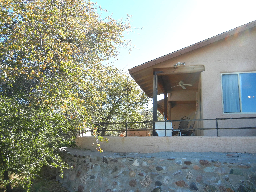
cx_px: 128
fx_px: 222
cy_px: 96
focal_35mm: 30
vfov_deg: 46.8
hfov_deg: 60.0
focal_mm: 5.4
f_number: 3.5
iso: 160
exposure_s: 1/565
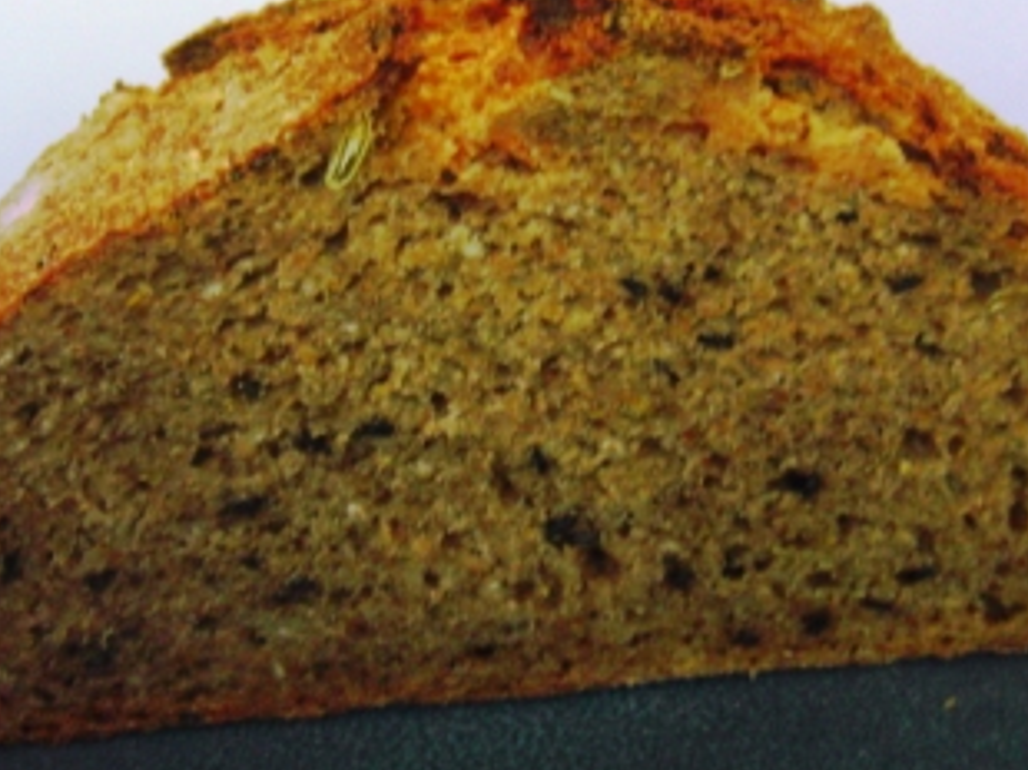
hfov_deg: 34.9
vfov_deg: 26.4
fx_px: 1632
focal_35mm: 55
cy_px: 272
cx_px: 471
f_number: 3.9
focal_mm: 6.66
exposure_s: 1/20
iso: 400
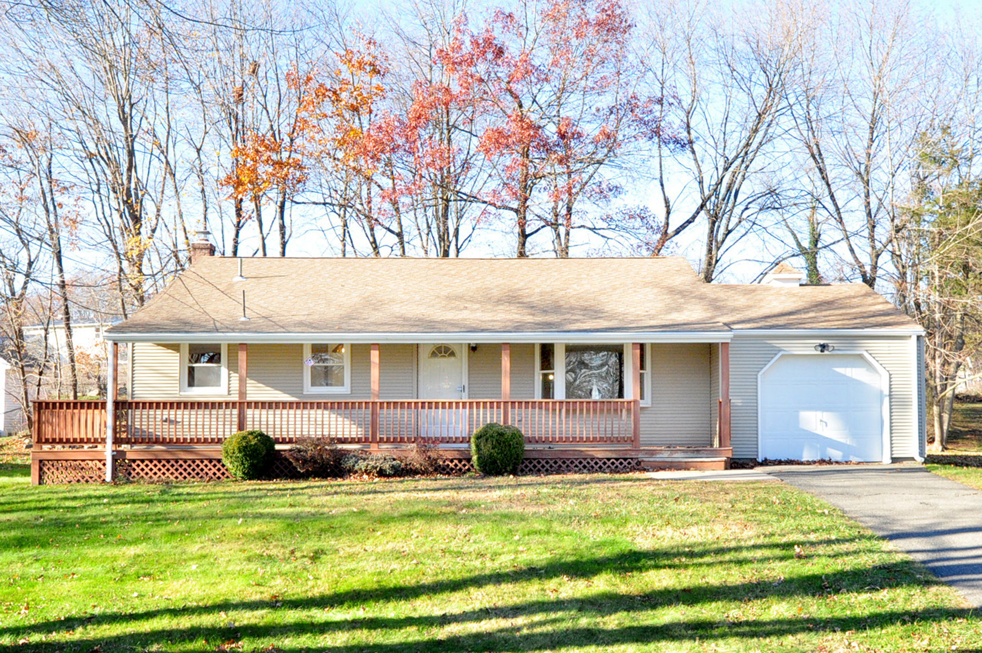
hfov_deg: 62.0
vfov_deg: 43.5
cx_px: 491
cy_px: 326
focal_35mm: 30
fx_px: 818
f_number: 8
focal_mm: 20
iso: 800
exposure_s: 1/200
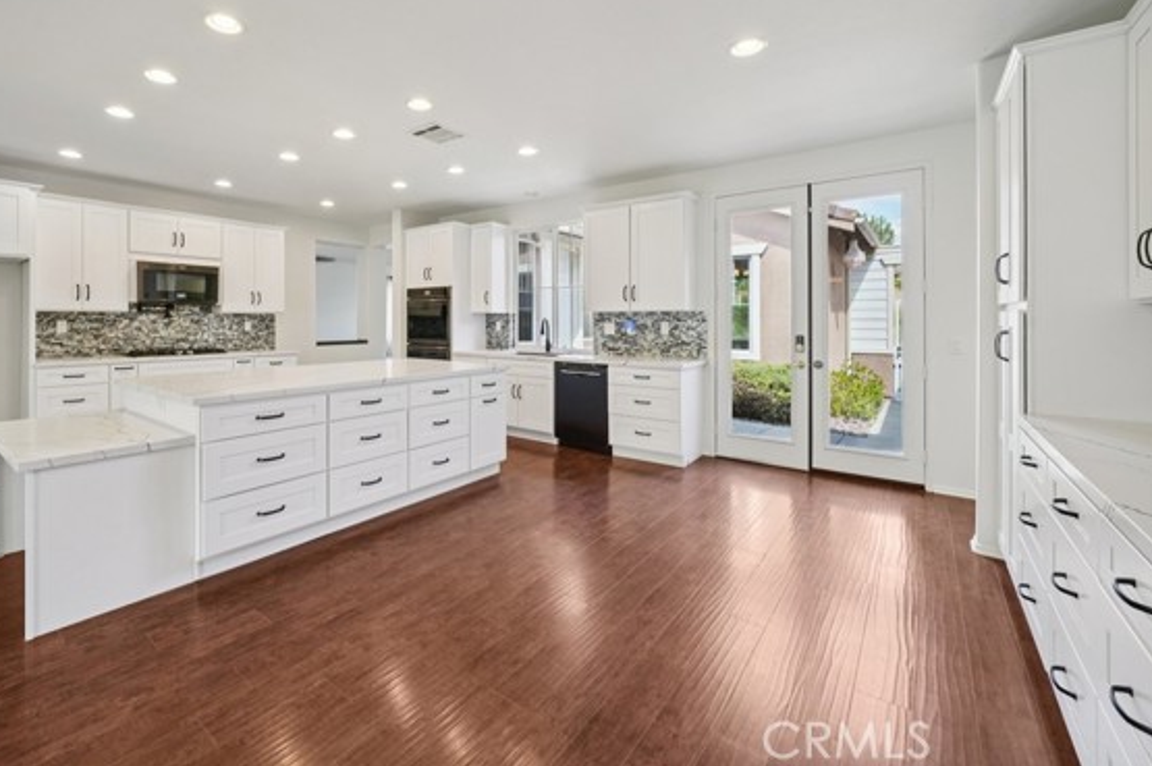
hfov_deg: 99.9
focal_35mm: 15
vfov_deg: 76.8
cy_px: 328
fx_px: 480
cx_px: 502
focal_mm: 13
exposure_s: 1/30
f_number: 8
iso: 400
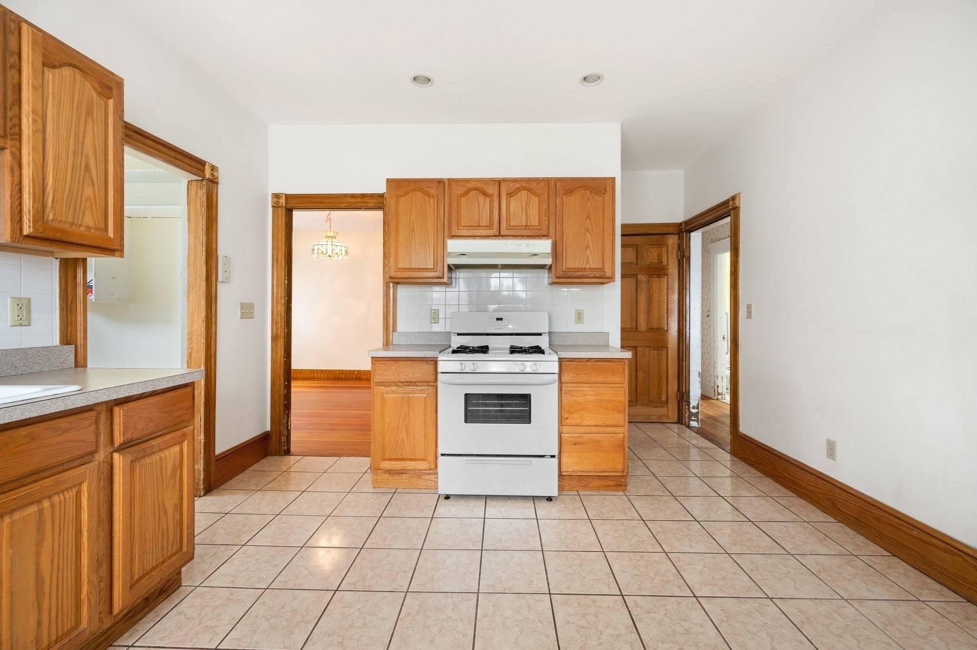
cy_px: 325
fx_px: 380
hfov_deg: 104.3
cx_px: 488
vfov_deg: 81.1
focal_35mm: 14
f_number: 7.1
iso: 400
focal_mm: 14
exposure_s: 1/8
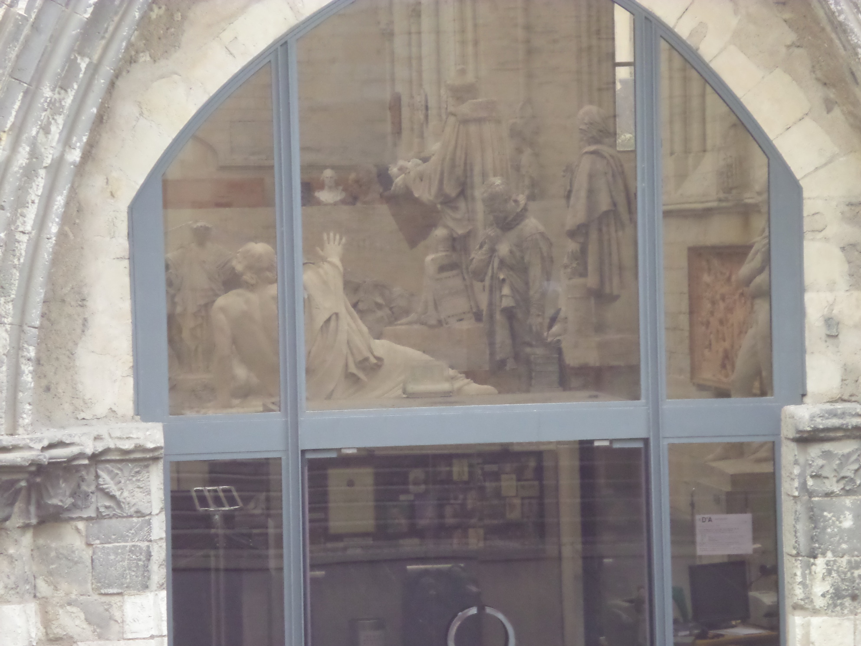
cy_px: 323
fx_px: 3109
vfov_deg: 11.9
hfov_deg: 15.8
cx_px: 430
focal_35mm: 125
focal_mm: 22.5
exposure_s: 1/60
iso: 480
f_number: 6.3
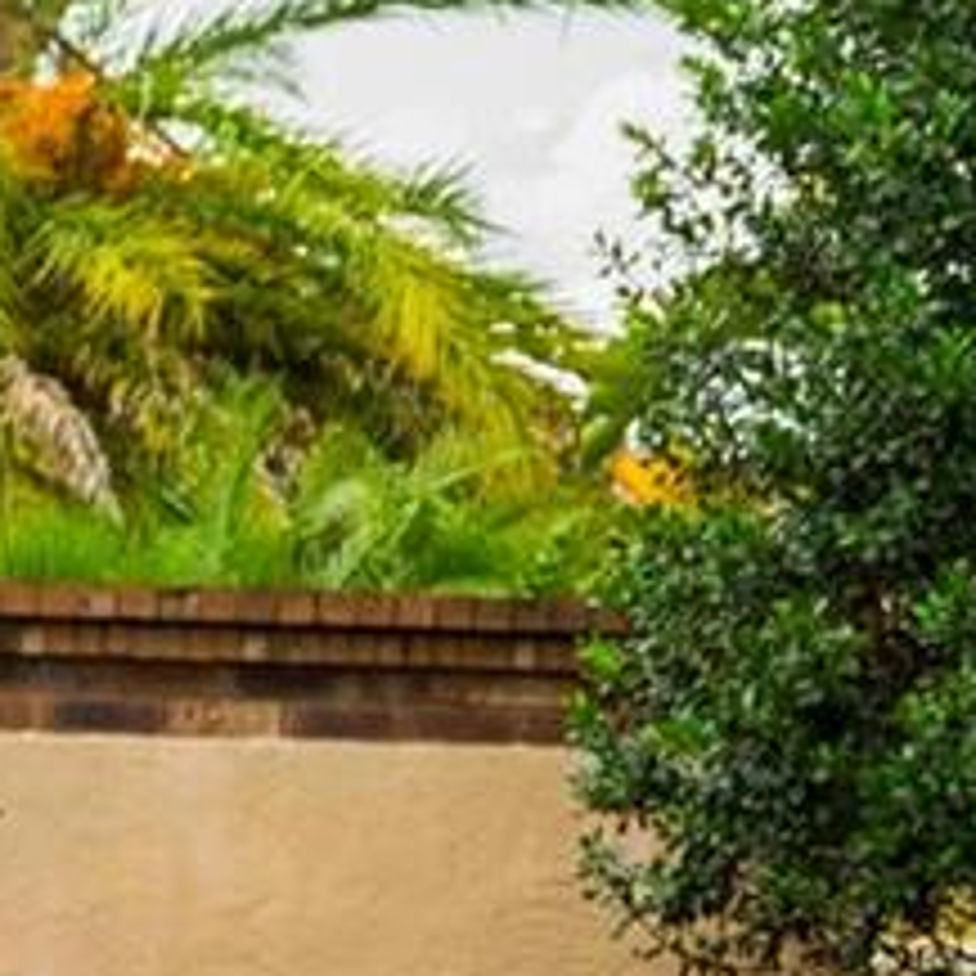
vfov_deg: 7.0
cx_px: 2861
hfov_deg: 6.4
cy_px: 382
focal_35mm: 251
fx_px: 8007
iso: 1000
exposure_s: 1/1000
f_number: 8
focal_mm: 40
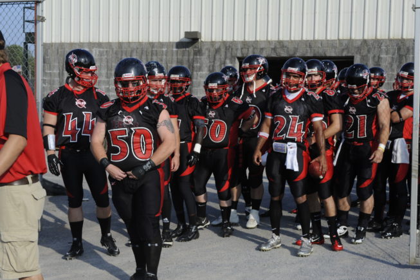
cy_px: 140
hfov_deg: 28.9
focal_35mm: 70
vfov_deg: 19.4
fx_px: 816
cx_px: 210
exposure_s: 1/250
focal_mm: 70
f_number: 16
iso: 400
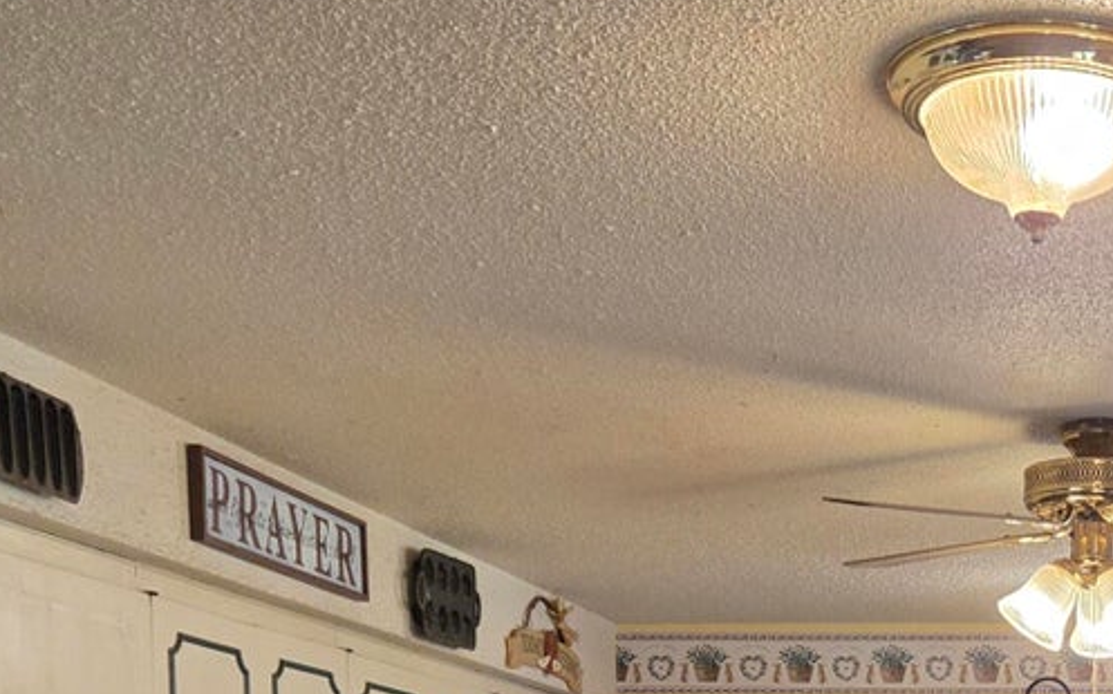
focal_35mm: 67
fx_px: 2031
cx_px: 1036
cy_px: 1113
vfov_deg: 17.1
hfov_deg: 29.2
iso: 640
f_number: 1.8
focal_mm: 5.4
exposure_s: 1/120
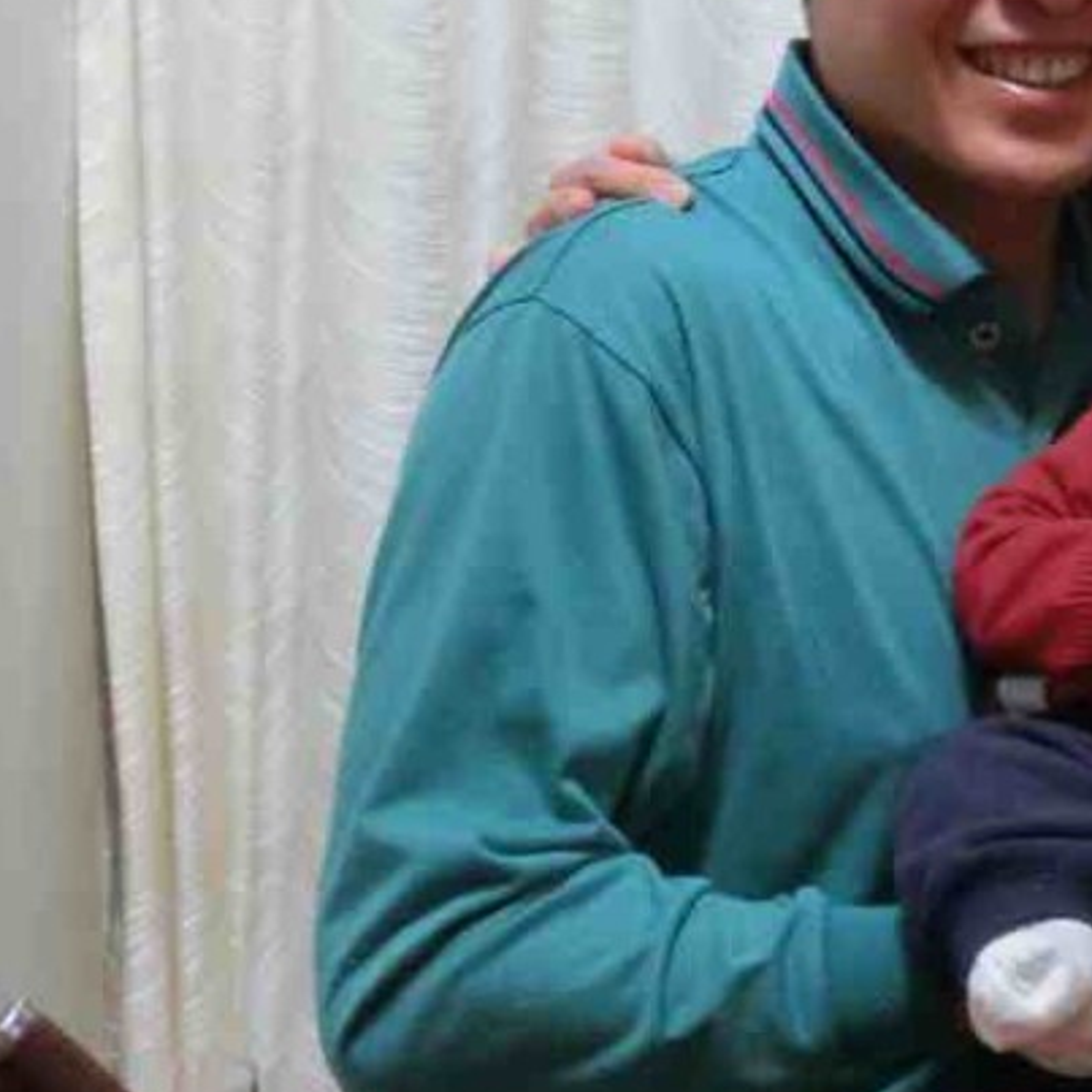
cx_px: 1287
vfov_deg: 17.2
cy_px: 350
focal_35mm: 101
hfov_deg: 16.6
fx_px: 3605
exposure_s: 1/13
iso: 800
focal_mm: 7.9
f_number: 4.5
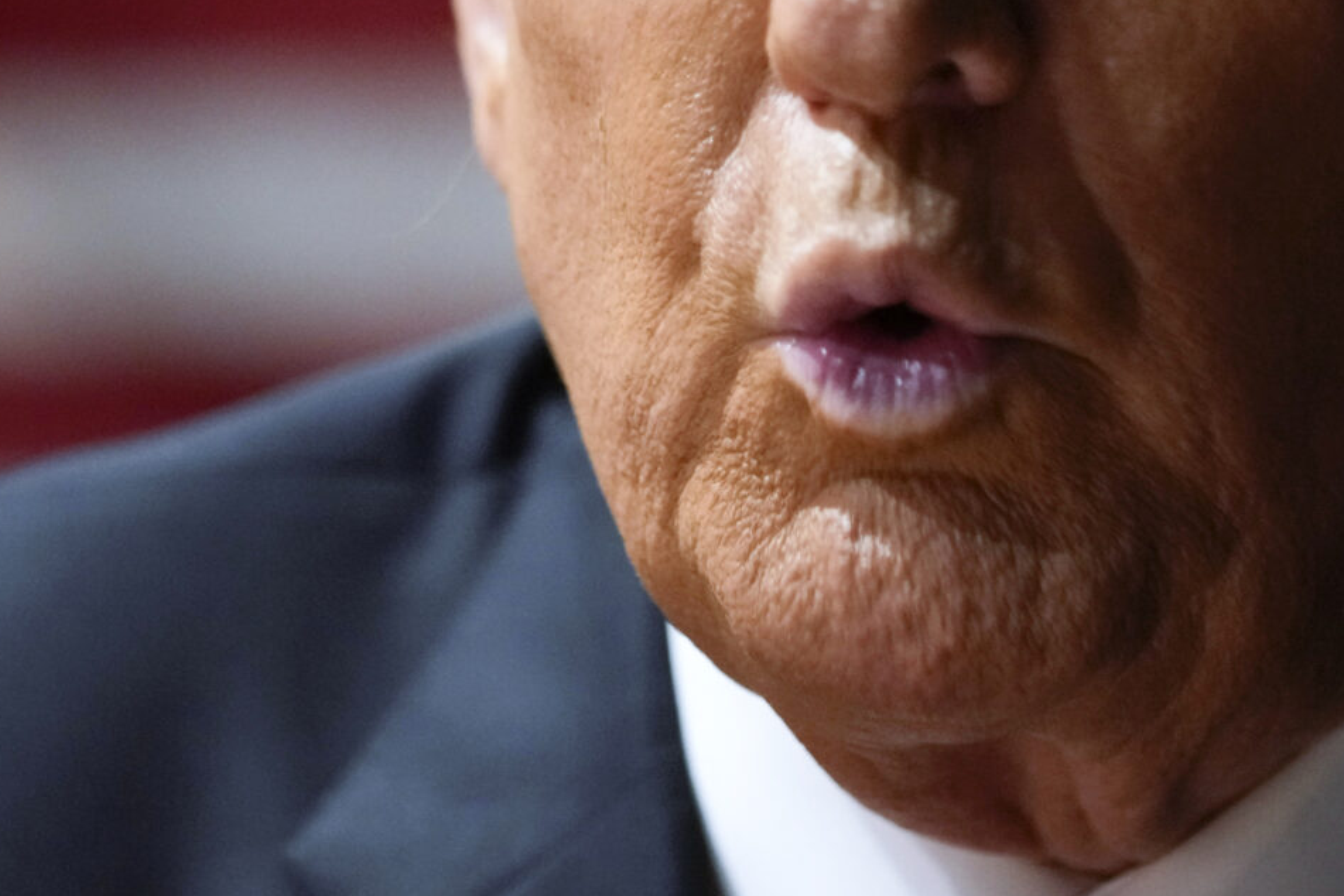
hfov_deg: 7.3
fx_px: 10453
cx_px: 1075
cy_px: -224
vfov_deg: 4.9
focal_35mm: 280
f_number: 2.8
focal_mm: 104
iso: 4000
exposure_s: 1/60
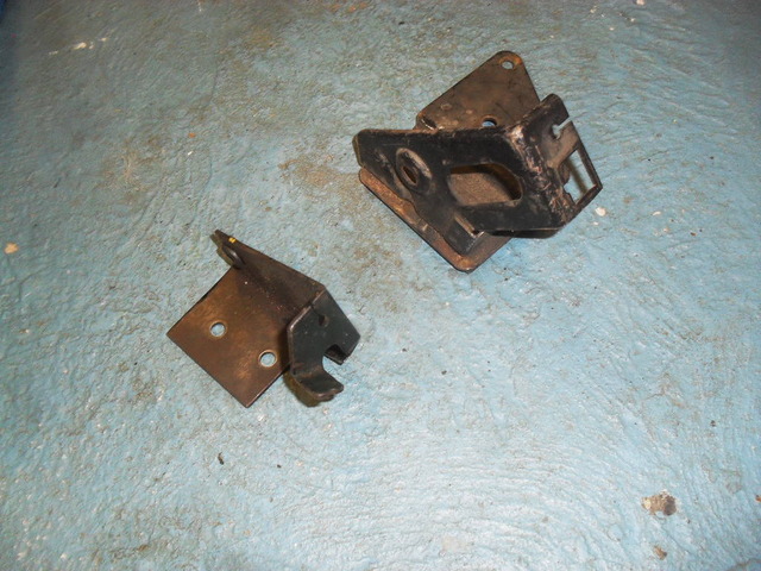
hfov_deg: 52.6
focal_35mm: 35
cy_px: 286
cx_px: 380
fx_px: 769
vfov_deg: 40.7
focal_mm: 6.3
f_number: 3.2
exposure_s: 1/45
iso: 200
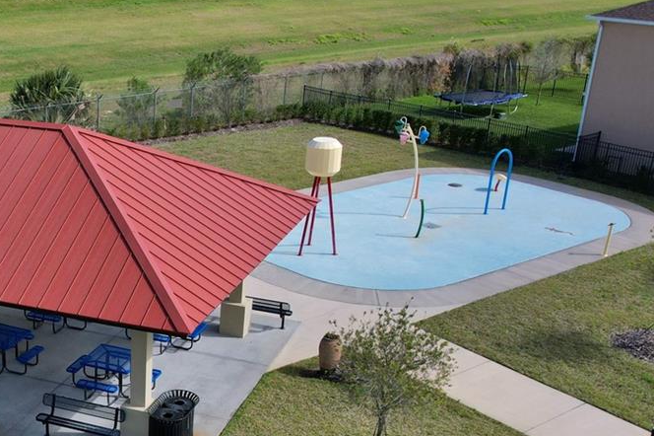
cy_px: 362
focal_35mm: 53
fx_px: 962
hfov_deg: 35.7
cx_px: 88
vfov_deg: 25.0
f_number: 2.8
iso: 200
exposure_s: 1/3200
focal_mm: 8.38
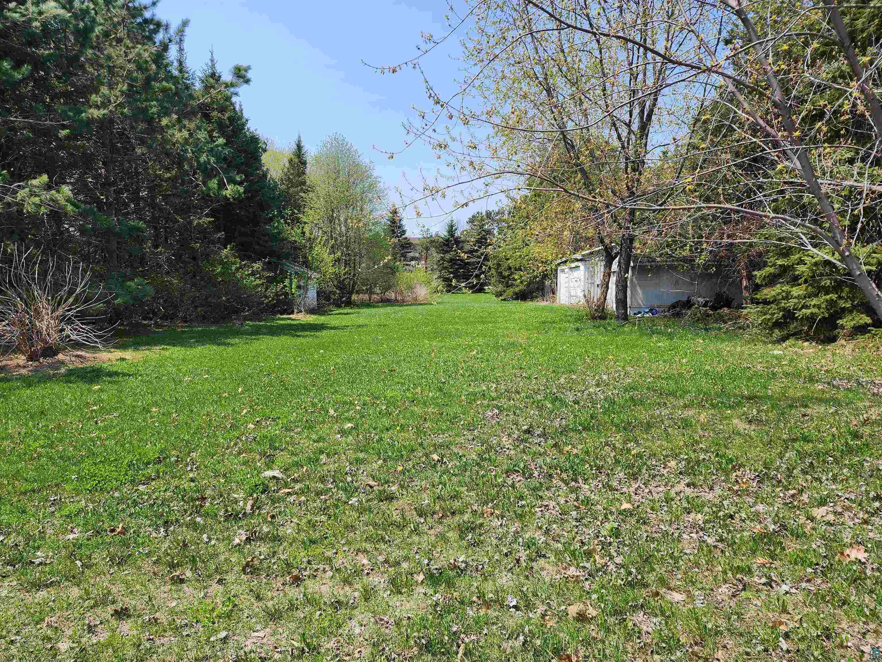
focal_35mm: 23
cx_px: 441
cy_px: 331
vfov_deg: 58.9
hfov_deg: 73.9
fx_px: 586
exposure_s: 1/715
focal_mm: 6.4
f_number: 1.8
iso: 12
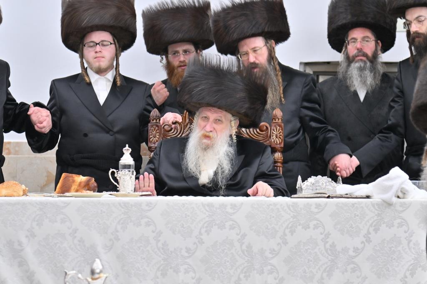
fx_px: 2134
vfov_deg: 7.6
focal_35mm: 180
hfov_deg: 11.4
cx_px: 214
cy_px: 142
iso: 640
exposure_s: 1/250
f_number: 4
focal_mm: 120
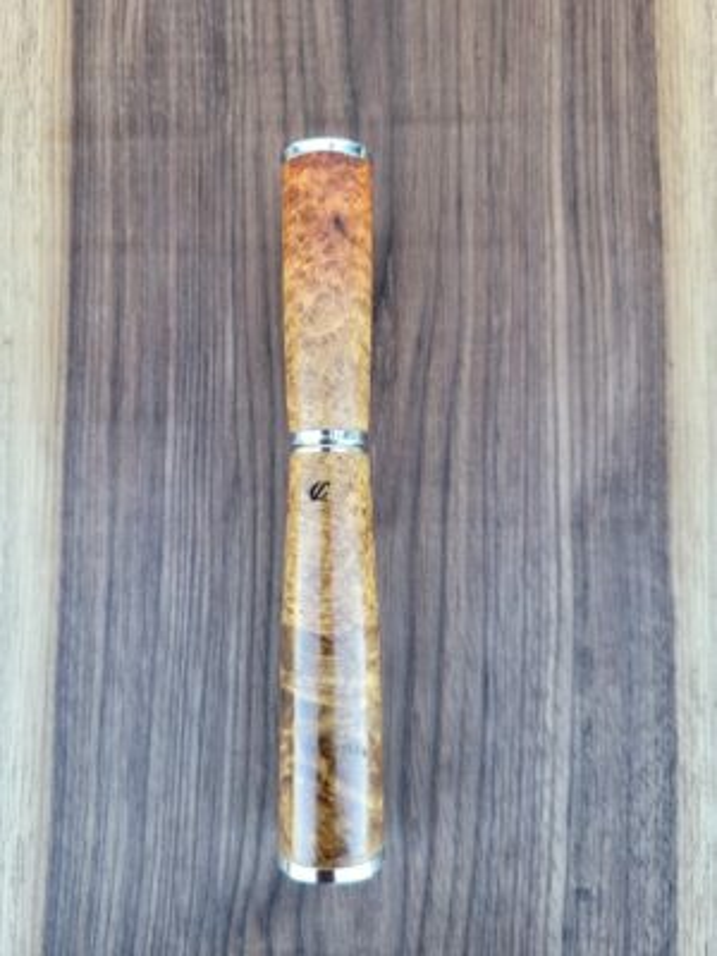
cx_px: 358
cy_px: 478
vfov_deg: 67.3
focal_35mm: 26
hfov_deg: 53.1
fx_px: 718
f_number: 1.8
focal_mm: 5.4
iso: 100
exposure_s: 1/100
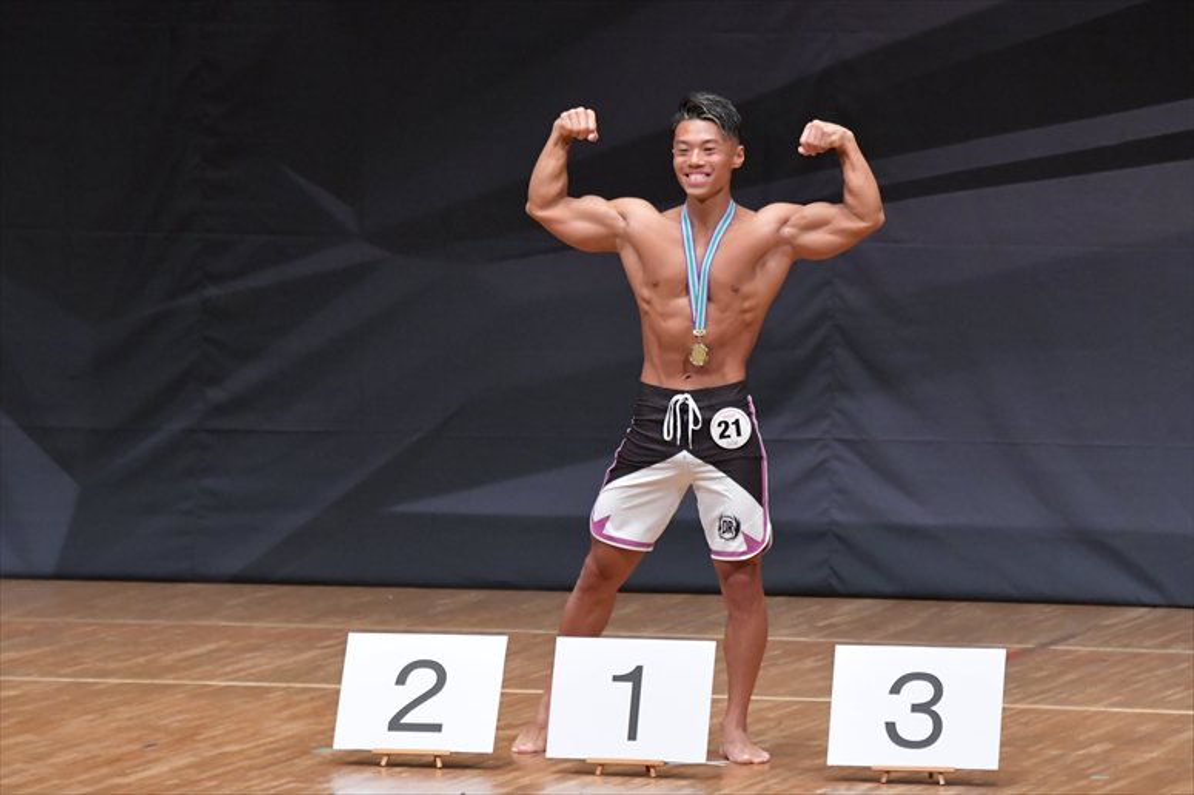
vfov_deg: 4.8
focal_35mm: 285
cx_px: 597
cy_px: 398
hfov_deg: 7.2
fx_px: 9448
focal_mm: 190
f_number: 5.6
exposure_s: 1/400
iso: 6400
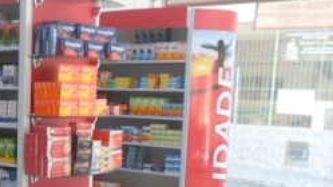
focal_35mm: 70
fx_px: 618
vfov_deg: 16.7
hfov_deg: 28.8
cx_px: 24
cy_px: 200
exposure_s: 1/45
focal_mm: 4.5
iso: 80
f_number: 2.5
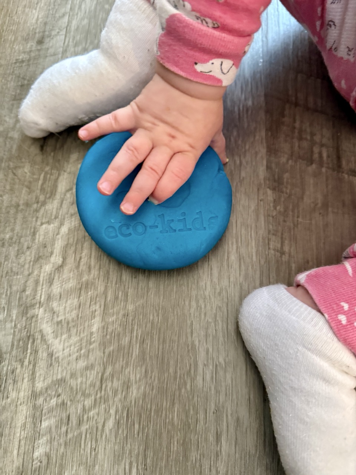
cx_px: 178
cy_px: 238
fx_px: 329
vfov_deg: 71.6
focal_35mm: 24
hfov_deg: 56.8
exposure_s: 1/40
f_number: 1.78
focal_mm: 6.76
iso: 800
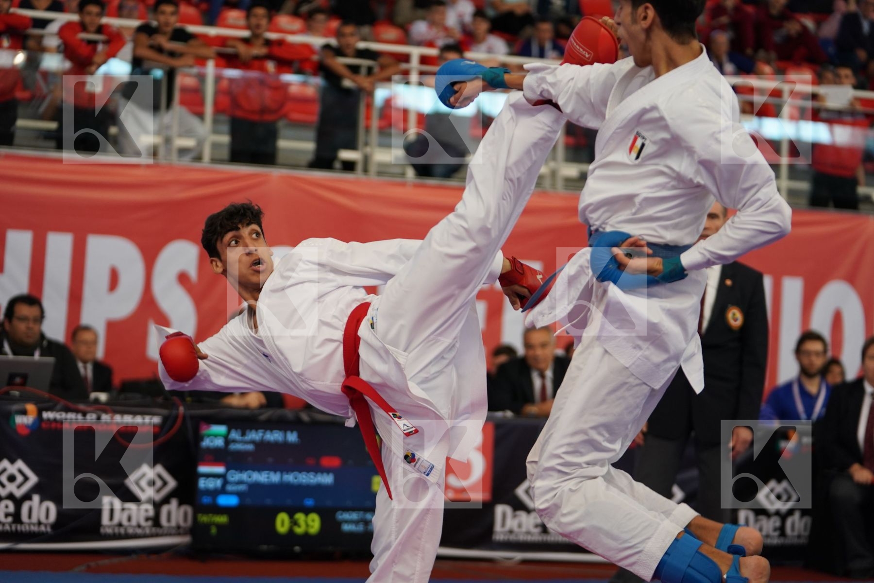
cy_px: 292
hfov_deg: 19.8
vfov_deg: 13.3
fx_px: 2500
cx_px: 437
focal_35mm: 103
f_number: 2.8
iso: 1250
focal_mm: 103
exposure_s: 1/1000
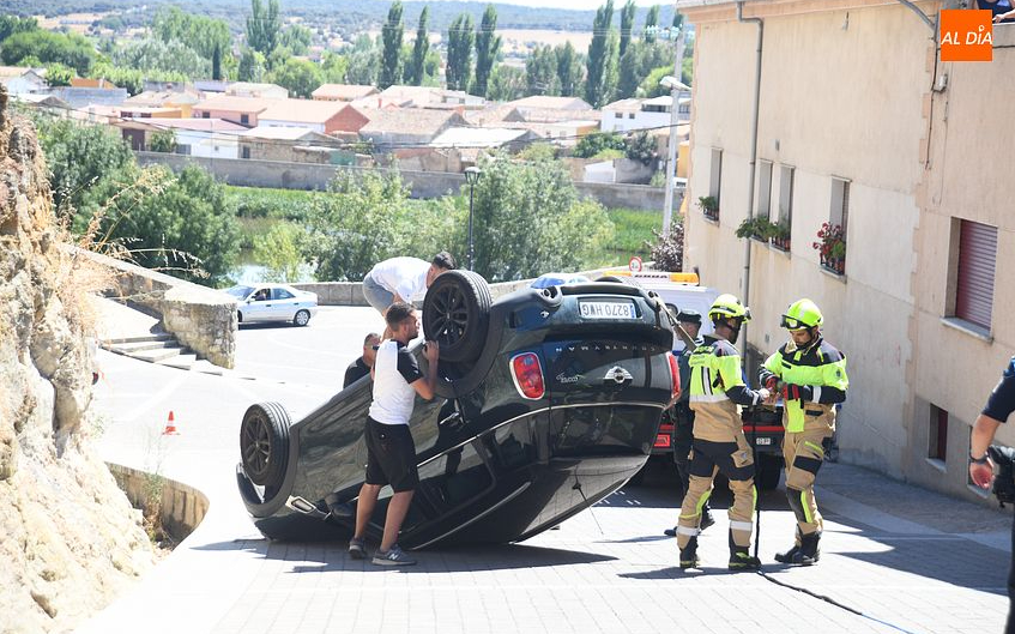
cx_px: 508
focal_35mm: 87
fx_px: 2406
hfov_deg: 23.8
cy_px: 325
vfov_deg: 15.0
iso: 200
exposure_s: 1/320
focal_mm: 85
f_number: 5
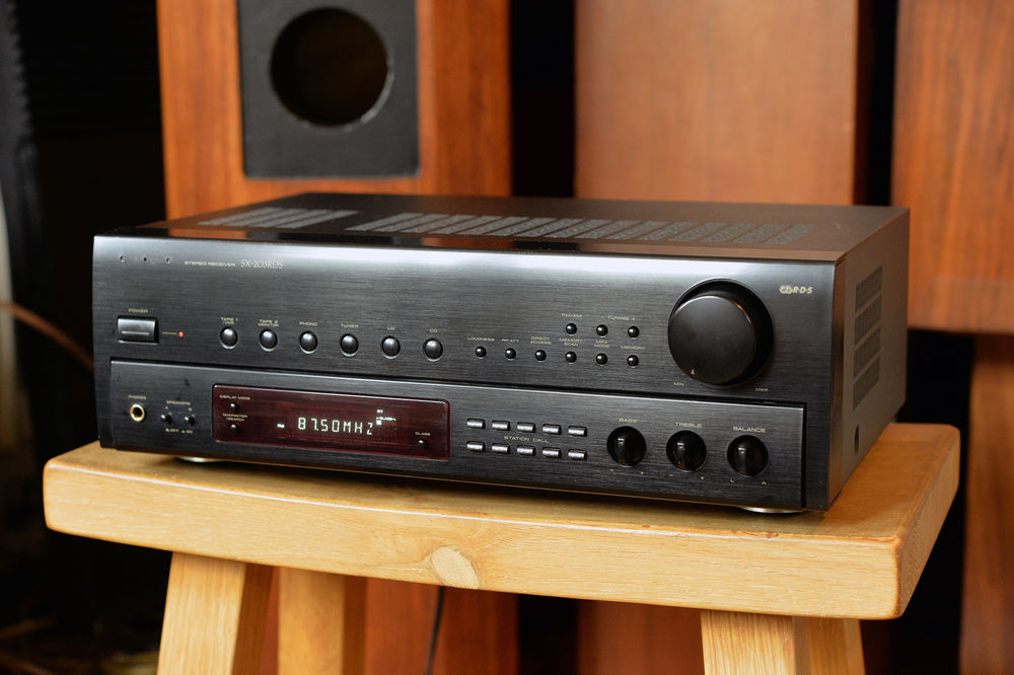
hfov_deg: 33.4
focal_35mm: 60
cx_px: 507
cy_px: 338
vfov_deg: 22.6
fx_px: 1689
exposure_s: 1/15
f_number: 5
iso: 3200
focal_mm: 60
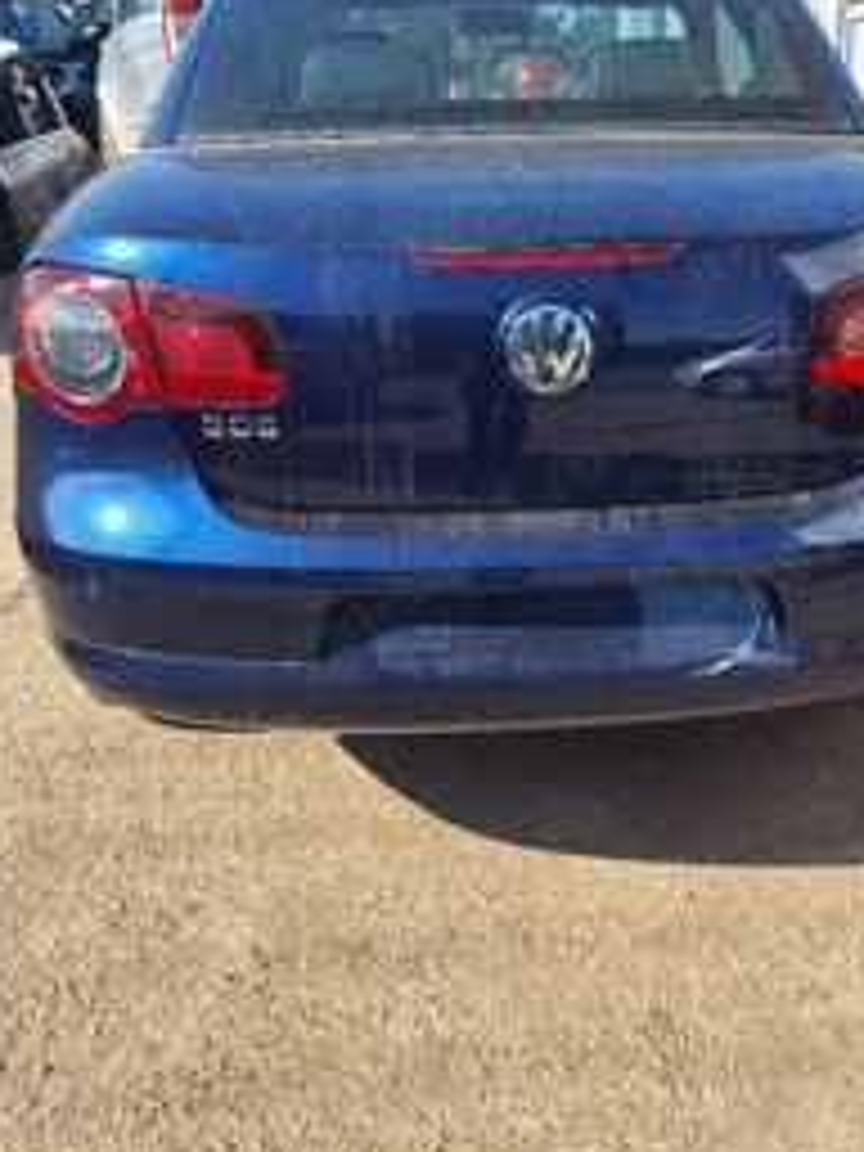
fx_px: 1198
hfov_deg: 39.4
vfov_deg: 51.3
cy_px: 603
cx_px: 549
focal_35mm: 36
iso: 40
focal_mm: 5.54
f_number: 1.8
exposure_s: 1/2500
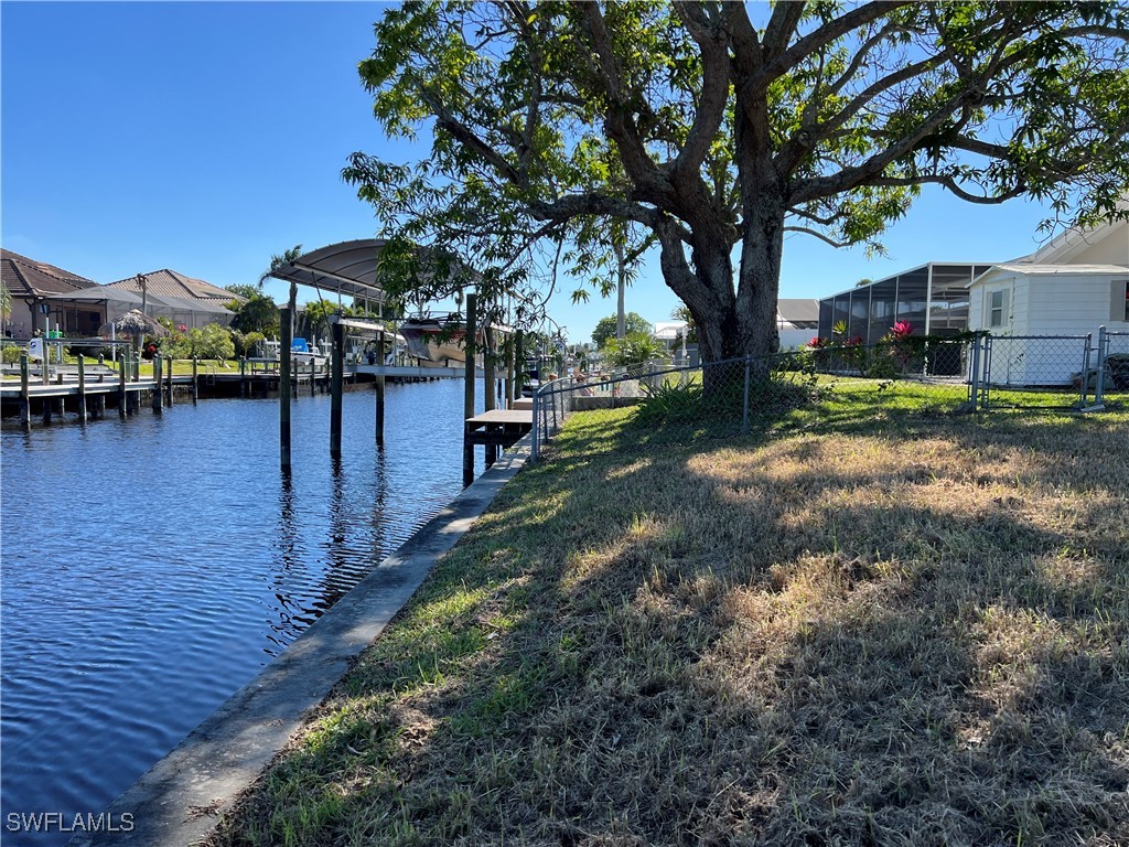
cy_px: 424
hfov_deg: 67.3
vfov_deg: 53.1
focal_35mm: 26
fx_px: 848
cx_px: 564
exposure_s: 1/2208
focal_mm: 5.7
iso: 50
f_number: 1.5
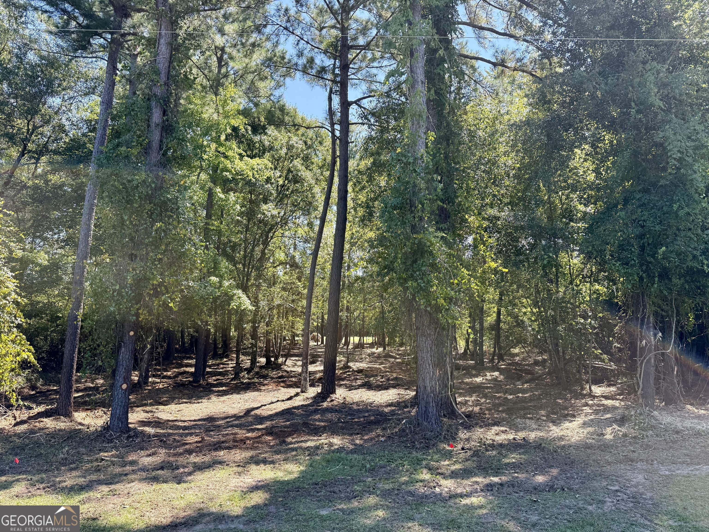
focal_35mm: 24
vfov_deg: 56.8
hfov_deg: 71.6
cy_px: 266
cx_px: 354
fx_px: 492
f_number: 1.78
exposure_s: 1/765
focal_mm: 6.76
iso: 100
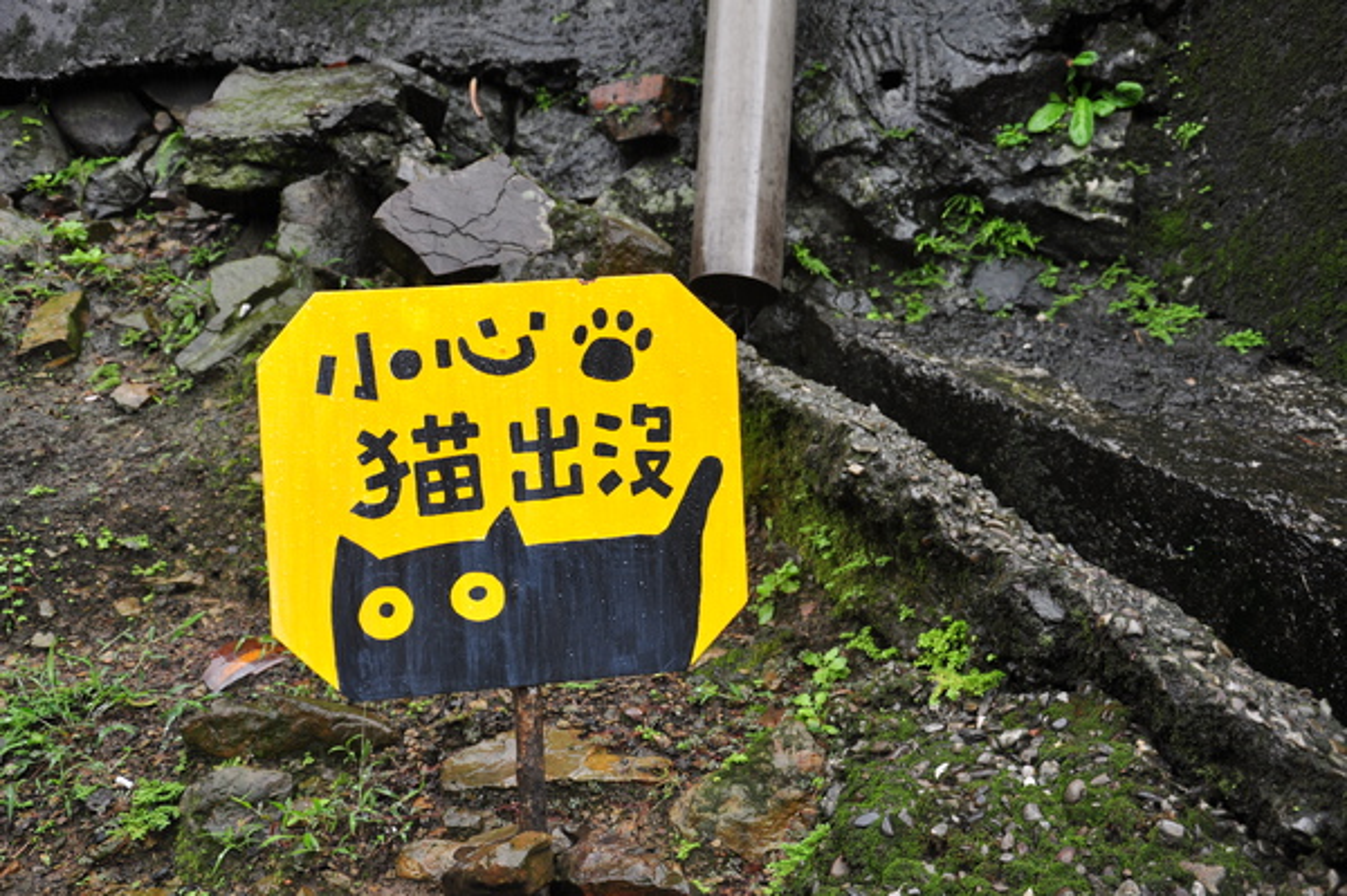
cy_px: 448
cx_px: 674
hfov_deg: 46.4
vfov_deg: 31.8
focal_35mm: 42
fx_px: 1570
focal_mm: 28
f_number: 4.5
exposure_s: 1/80
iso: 200
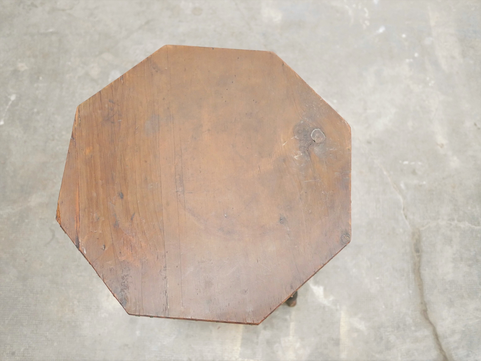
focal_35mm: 40
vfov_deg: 36.0
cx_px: 240
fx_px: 556
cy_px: 180
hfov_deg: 46.8
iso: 3200
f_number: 1.7
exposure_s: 1/50
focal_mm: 20
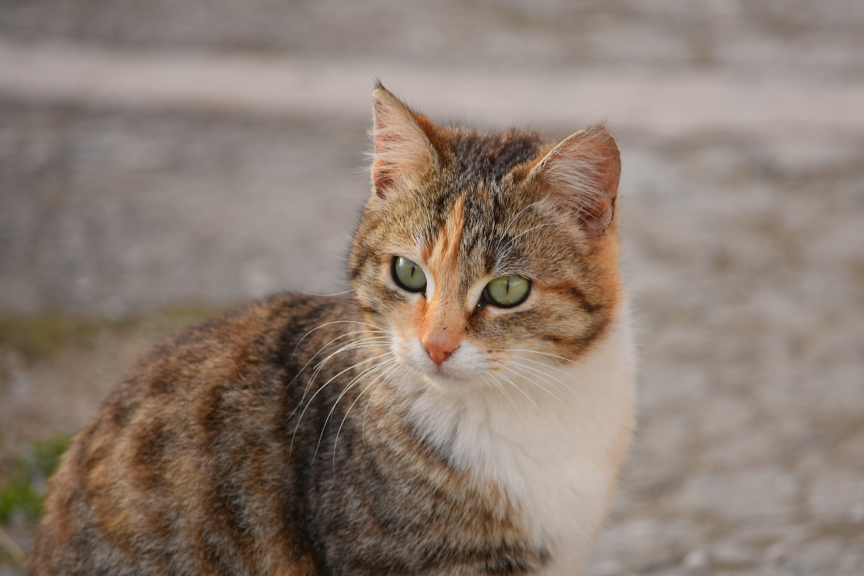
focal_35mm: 450
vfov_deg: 3.1
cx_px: 432
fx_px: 10799
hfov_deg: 4.6
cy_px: 288
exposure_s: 1/100
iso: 100
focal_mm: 300
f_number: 5.6
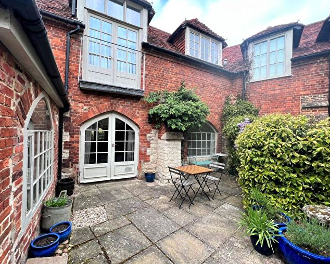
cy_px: 135
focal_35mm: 14
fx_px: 137
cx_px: 160
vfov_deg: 88.0
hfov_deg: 100.6
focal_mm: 1.57
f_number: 1.8
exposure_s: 1/337
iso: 32
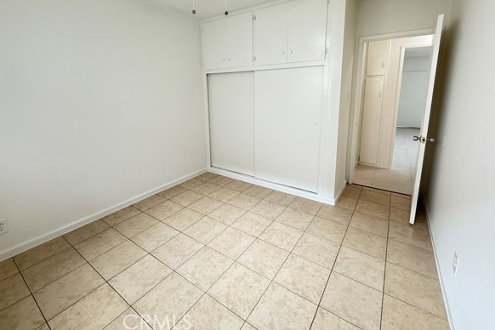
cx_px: 248
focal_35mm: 16
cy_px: 130
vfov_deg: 72.9
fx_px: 220
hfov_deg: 96.7
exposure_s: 1/60
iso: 250
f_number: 2.2
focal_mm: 2.22
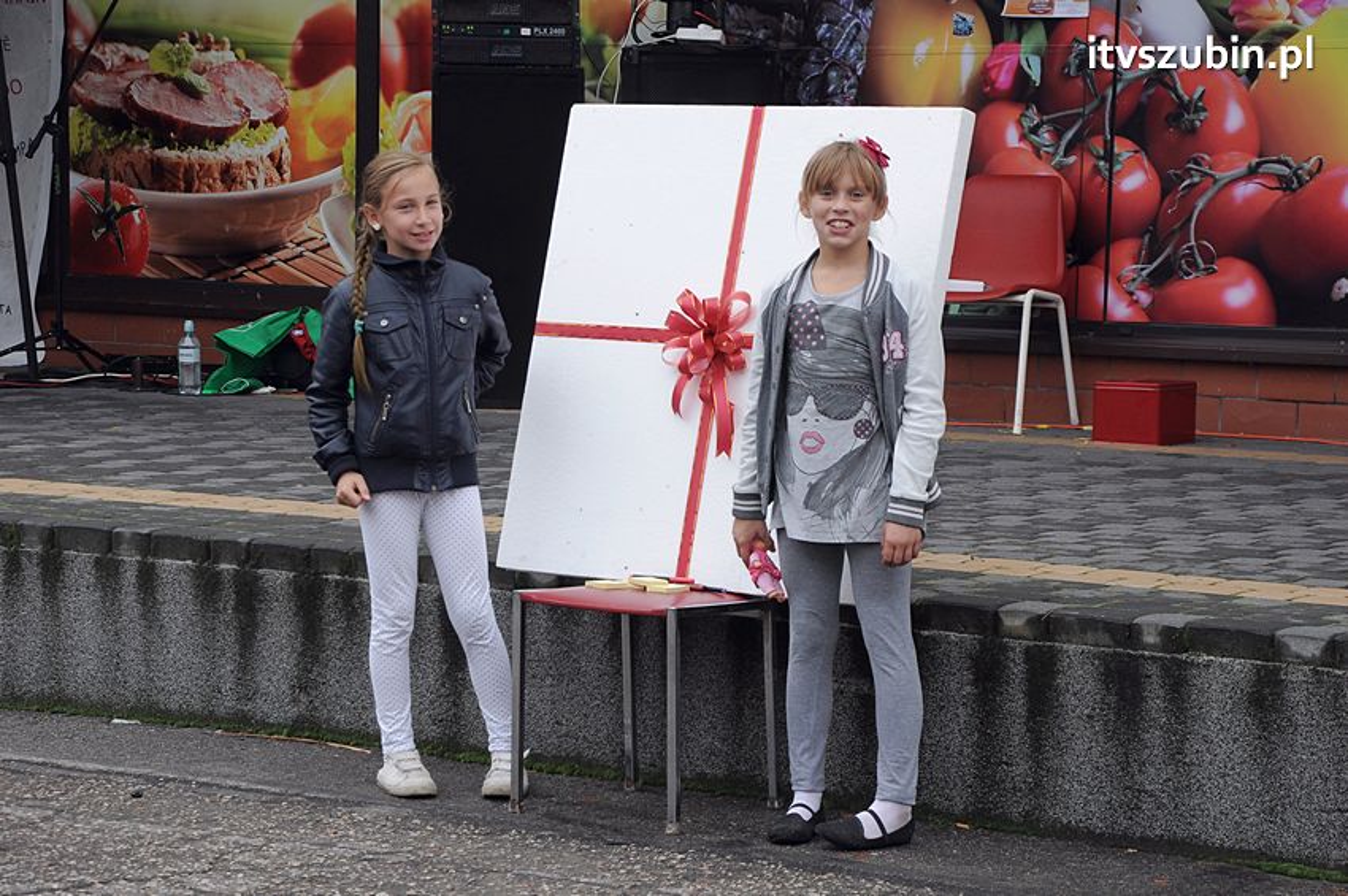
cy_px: 448
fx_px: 3928
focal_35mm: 105
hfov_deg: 19.5
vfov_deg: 13.0
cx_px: 674
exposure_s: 1/250
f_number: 8
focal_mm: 70
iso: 400
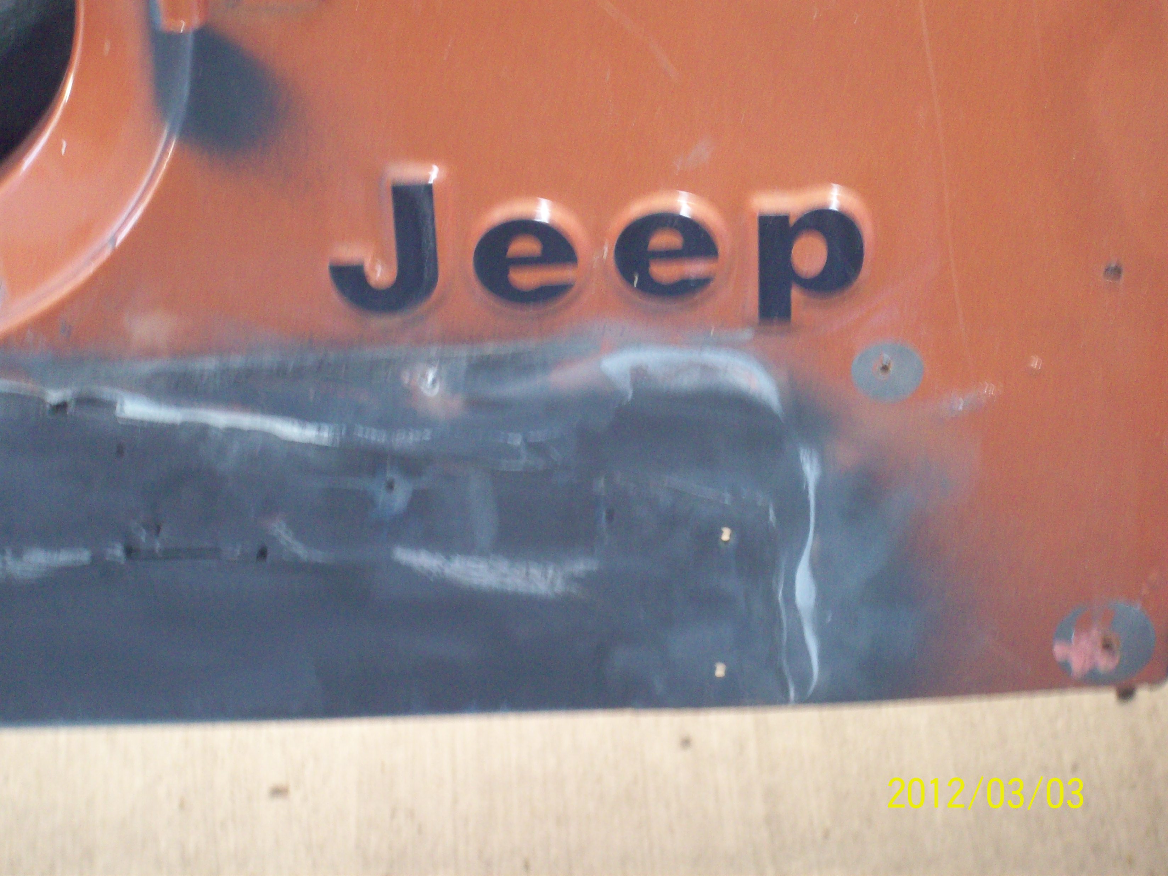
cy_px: 438
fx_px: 3745
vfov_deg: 13.3
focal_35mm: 111
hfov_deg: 17.7
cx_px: 584
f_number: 5.2
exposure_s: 1/10.1
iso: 160
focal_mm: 18.6
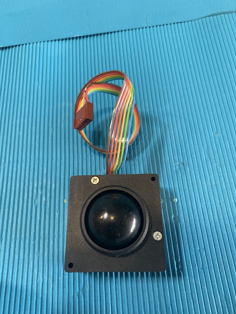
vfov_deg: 67.3
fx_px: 236
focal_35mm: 26
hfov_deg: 53.1
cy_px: 157
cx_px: 118
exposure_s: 1/40
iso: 400
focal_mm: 4.25
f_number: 1.8
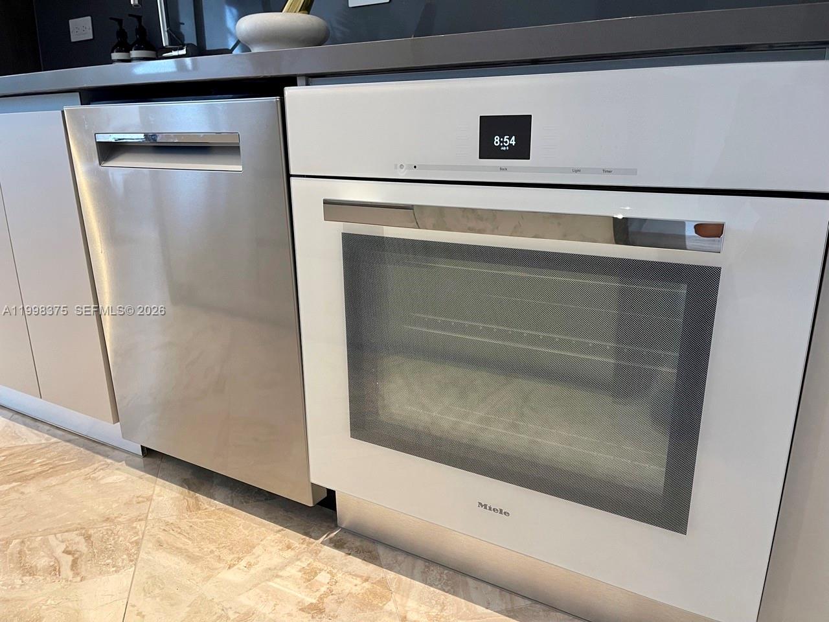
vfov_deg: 53.1
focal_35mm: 26
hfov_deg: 67.3
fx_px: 623
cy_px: 311
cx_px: 414
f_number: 1.6
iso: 320
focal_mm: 5.1
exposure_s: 1/60
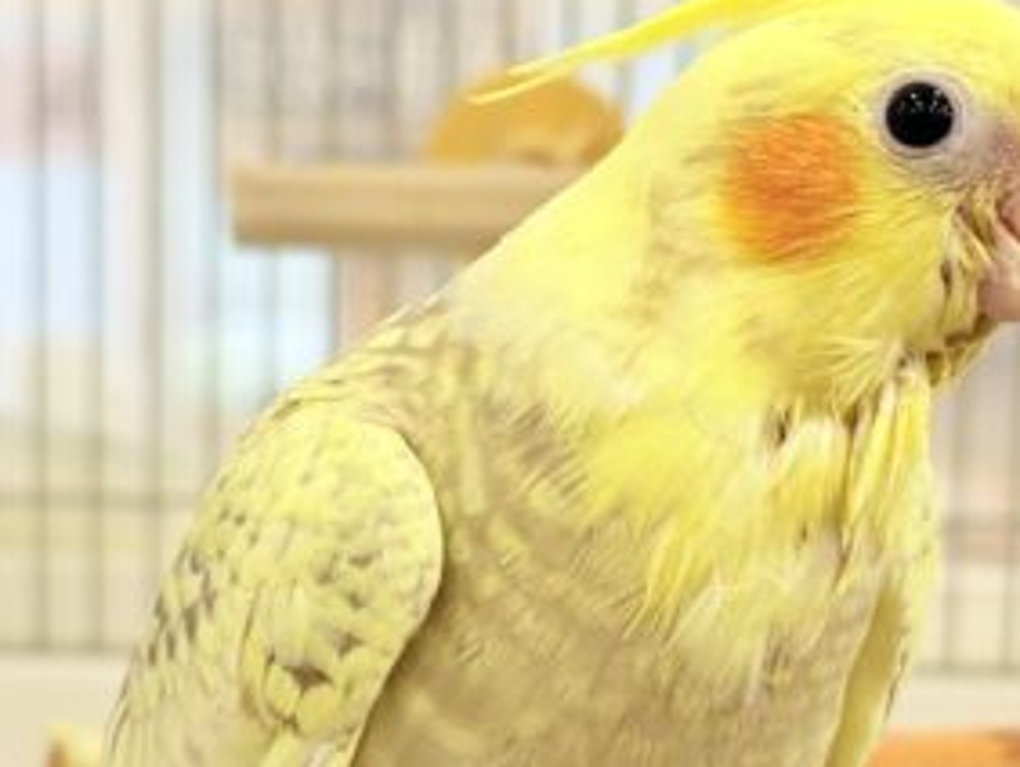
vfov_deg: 12.5
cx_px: 506
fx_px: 3480
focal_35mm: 118
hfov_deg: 16.7
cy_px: 608
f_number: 1.6
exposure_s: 1/50
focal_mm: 5.96
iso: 50
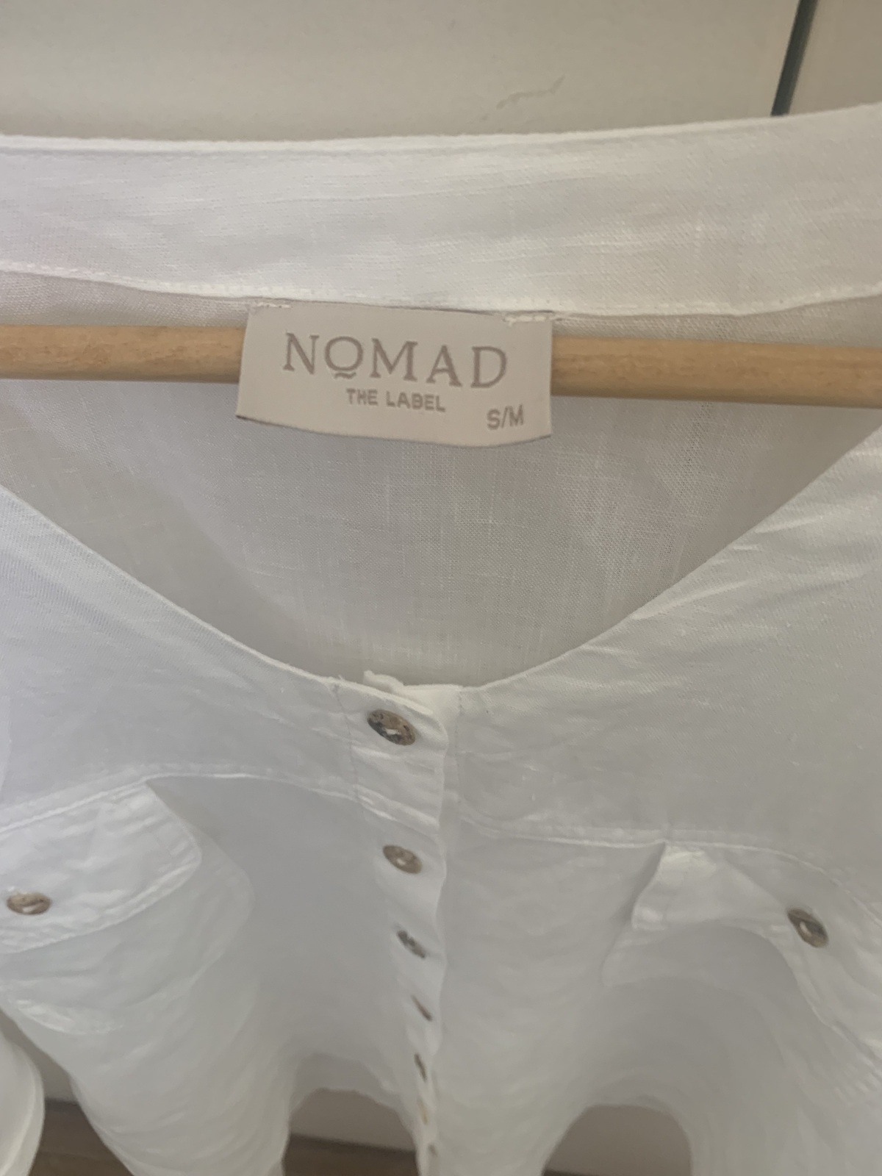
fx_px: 883
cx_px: 441
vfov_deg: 67.3
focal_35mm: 26
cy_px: 588
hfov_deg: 53.1
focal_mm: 4.25
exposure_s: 1/60
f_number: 1.8
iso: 100
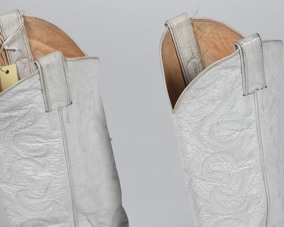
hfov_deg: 12.7
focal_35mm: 152
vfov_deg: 10.2
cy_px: 113
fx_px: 1278
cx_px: 147
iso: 200
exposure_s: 1/125
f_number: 13
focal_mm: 90
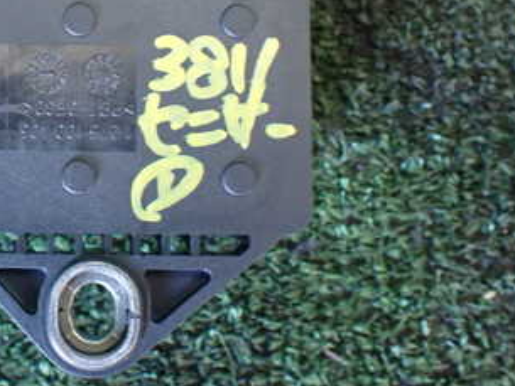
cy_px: 91
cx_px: 69
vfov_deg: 24.5
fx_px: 878
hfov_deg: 31.4
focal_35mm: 59
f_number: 2.3
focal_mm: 5.4
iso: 800
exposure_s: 1/30
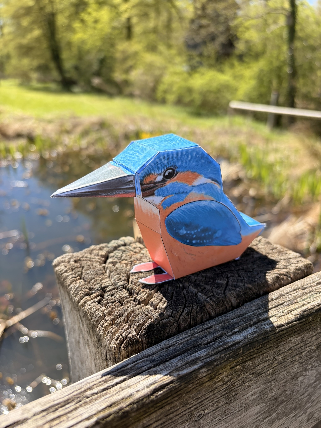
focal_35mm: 26
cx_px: 160
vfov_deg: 67.3
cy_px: 214
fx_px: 321
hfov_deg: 53.1
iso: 64
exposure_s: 1/1550
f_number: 1.6
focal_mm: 5.96
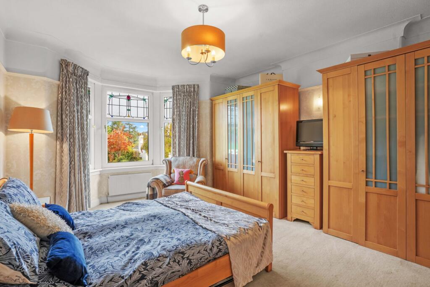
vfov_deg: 67.4
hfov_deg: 90.0
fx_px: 215
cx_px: 215
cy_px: 144
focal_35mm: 18
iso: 250
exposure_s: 1/2.5
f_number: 8
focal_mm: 18
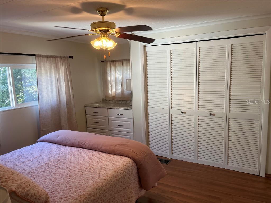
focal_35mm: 26
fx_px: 204
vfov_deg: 53.1
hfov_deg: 67.3
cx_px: 136
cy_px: 102
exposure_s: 1/120
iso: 125
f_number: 1.6
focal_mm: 5.1
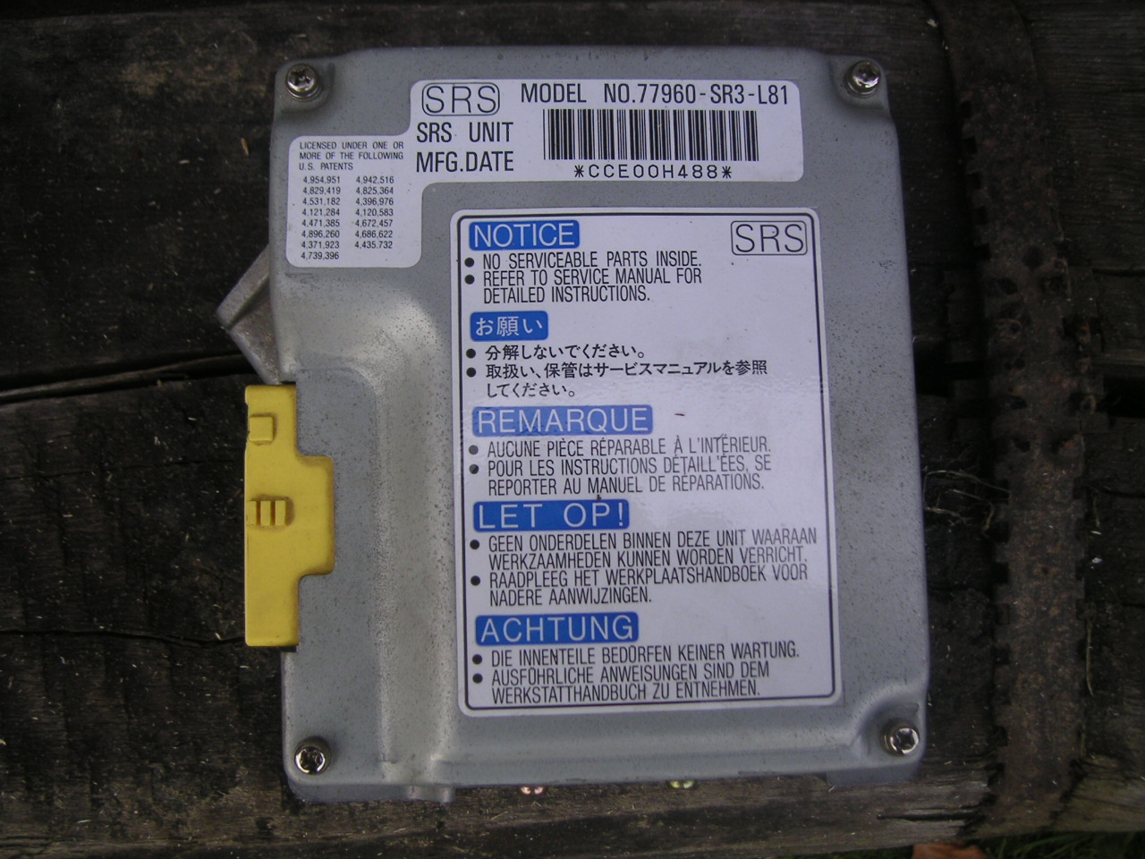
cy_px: 430
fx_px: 1257
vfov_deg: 37.7
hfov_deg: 49.0
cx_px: 572
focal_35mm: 38
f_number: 2.8
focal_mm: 6
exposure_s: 1/180
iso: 50
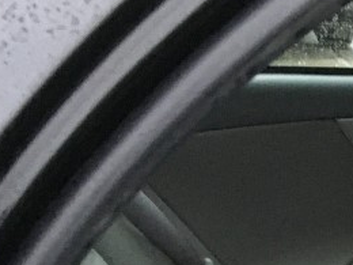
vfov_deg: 12.0
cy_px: 478
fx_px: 1163
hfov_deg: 15.0
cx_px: 634
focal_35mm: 114
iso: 200
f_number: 2.2
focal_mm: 4.15
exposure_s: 1/30
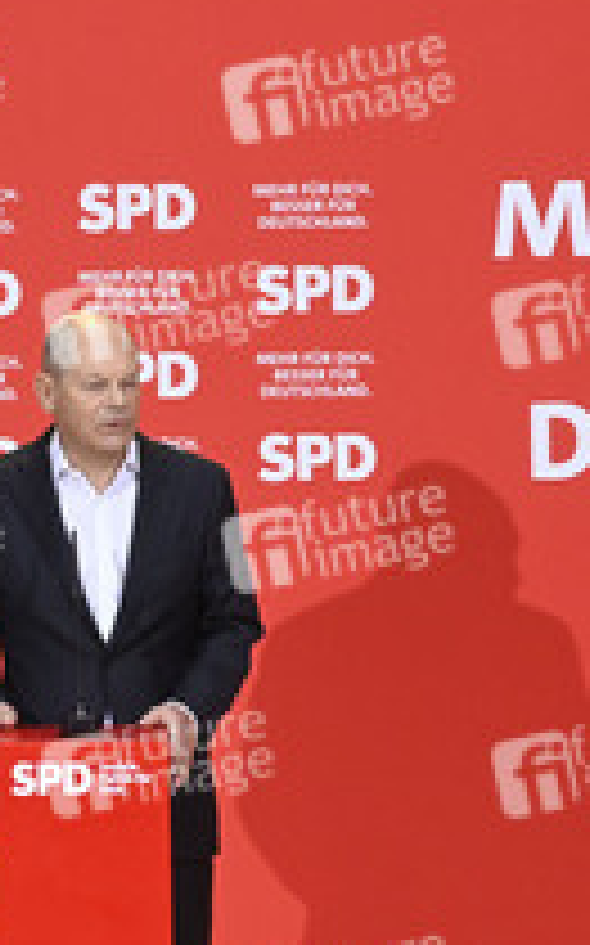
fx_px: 14118
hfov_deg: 2.4
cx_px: -232
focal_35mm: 548
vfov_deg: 3.8
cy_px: 428
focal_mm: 250
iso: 8000
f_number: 5.6
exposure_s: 1/1000
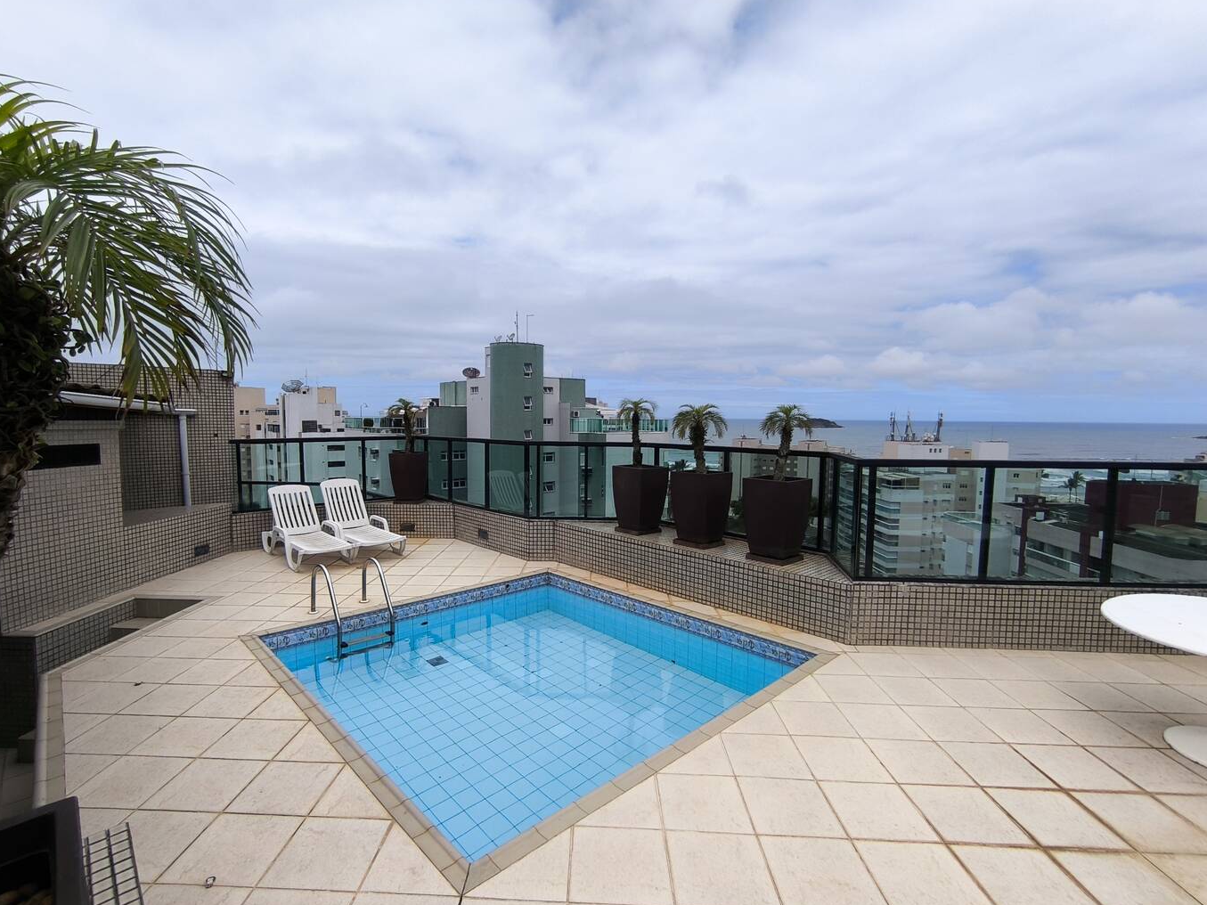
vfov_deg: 74.7
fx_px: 593
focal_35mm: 17
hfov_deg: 91.0
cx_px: 580
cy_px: 456
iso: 50
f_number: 2.2
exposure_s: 1/1863
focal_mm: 1.65
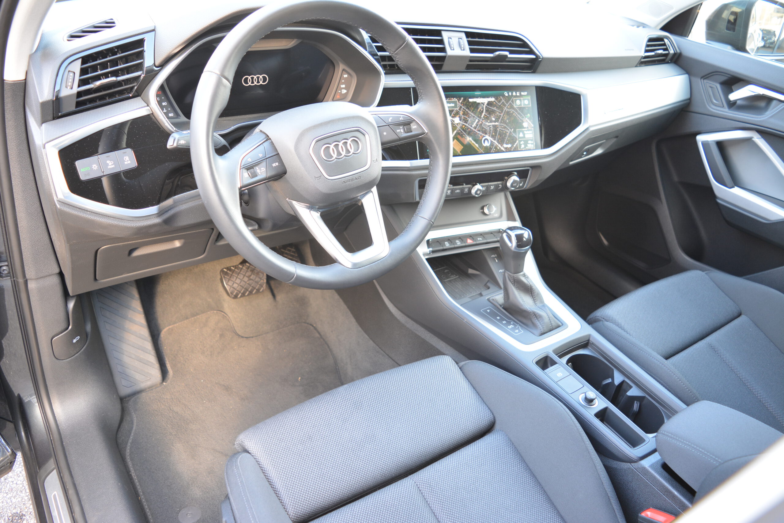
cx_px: 392
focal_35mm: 27
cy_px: 262
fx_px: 588
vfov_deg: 47.9
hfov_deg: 67.4
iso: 320
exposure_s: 1/15
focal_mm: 18
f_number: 3.5
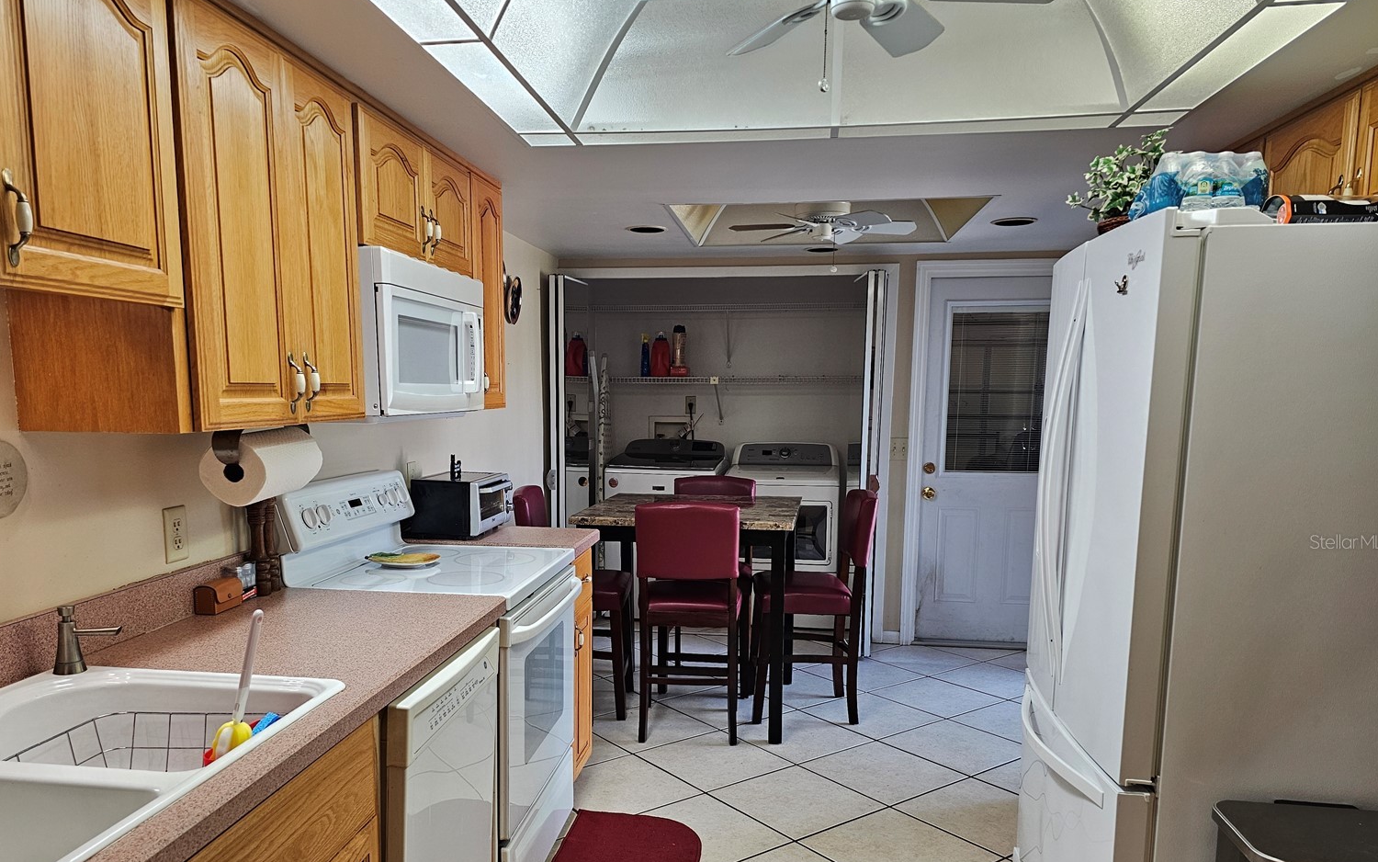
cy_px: 541
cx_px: 661
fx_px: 977
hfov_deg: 70.4
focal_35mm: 26
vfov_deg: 47.2
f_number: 1.7
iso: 160
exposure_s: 1/120
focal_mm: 6.3
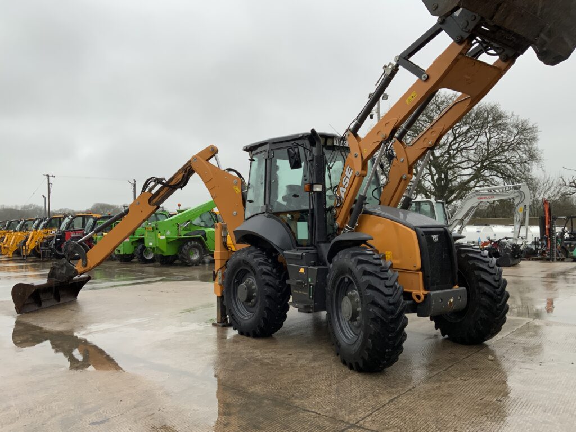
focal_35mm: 29
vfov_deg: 48.2
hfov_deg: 61.7
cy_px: 216
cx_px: 288
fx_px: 483
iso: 16
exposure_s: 1/160
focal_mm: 3
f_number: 1.8
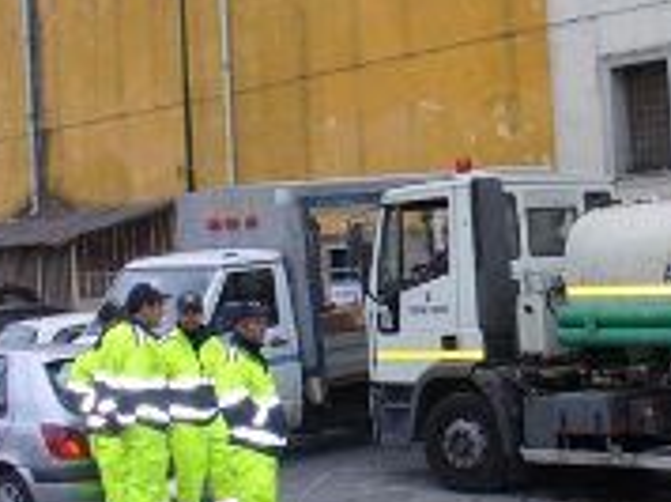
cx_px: 596
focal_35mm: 72
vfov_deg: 20.4
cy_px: 202
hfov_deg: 26.2
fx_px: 1394
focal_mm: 6.1
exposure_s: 1/30
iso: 80
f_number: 2.8
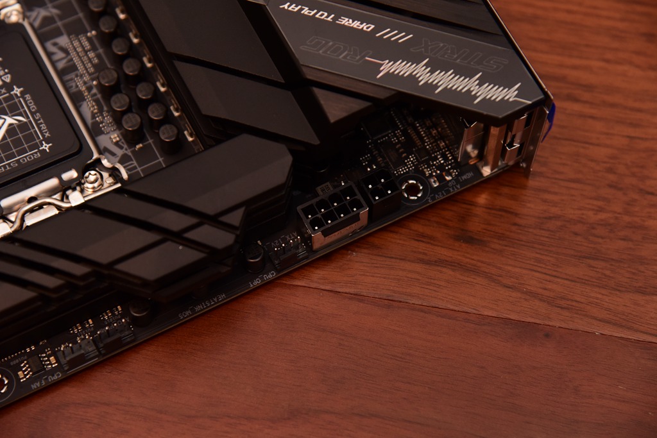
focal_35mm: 120
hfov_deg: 17.1
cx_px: 328
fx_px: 2190
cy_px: 219
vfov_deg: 11.4
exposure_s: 1/60
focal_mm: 120
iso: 1600
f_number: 5.6
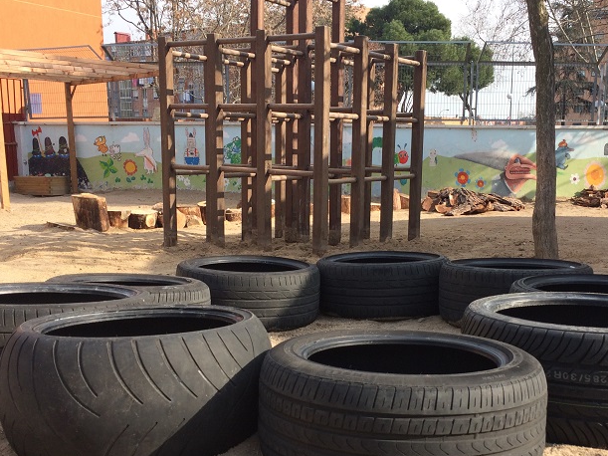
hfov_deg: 45.7
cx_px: 346
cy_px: 279
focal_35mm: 41
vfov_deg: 35.0
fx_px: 720
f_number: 2.2
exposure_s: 1/805
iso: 32
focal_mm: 4.15
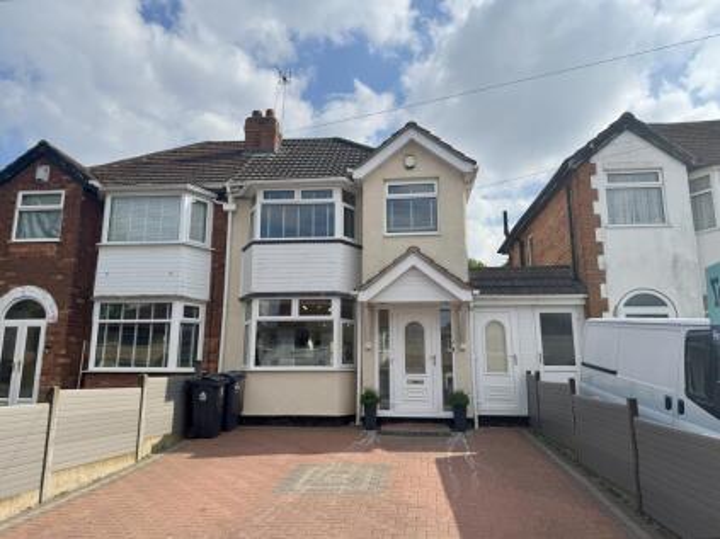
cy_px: 270
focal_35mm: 24
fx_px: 499
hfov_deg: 71.6
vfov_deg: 56.8
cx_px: 360
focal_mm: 6.76
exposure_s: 1/7092
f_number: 1.78
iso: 80
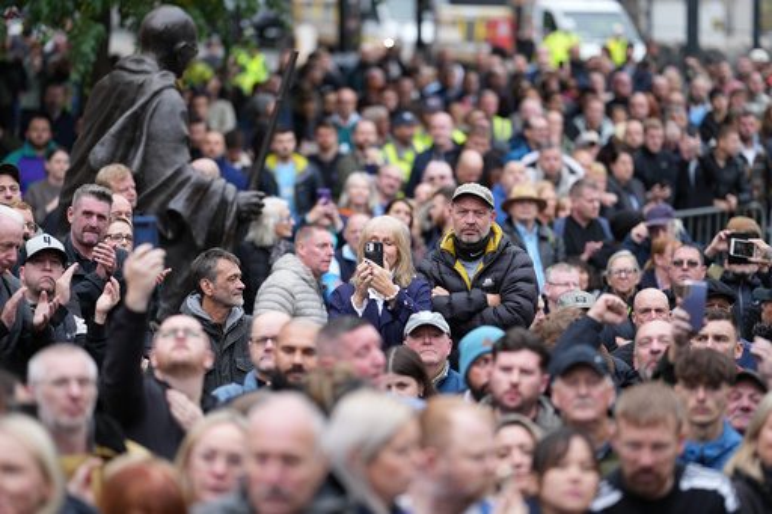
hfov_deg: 15.2
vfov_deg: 10.2
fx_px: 2894
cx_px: 386
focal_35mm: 135
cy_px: 257
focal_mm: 135
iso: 500
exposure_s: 1/2500
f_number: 2
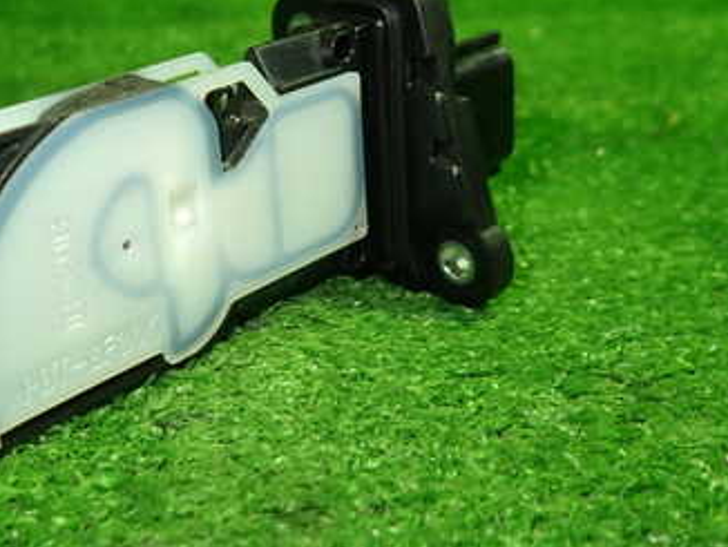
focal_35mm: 46
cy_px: 174
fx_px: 968
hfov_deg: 40.9
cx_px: 275
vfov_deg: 31.3
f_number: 2
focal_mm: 4.5
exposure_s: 1/50
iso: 200
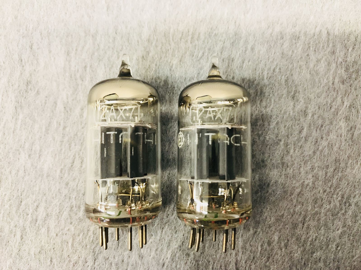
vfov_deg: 49.7
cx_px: 180
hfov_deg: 63.4
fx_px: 292
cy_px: 135
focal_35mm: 28
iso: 40
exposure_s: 1/17
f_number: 1.8
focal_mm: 3.99
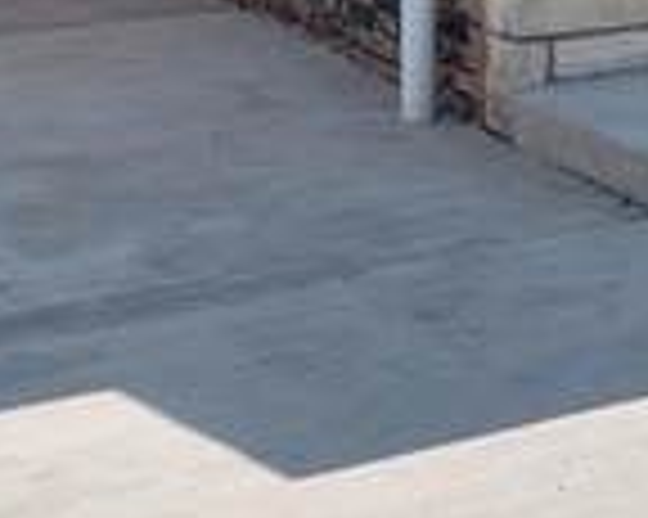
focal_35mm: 117
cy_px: -331
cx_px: 1458
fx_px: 2242
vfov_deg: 12.3
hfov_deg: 13.2
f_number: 10
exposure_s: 1/1600
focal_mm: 14
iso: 800
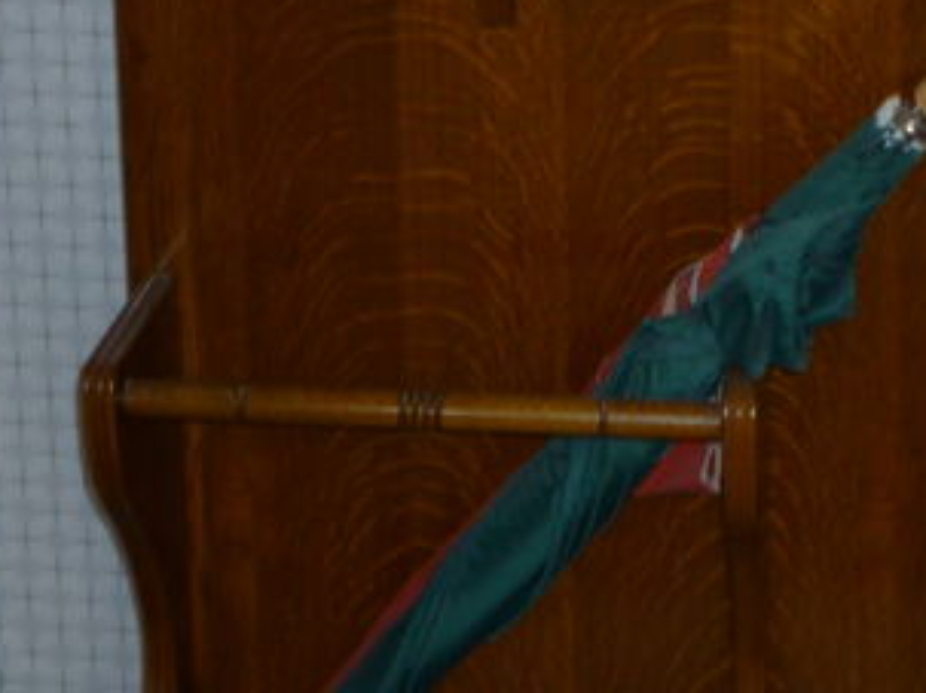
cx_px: 654
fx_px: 2915
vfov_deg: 12.8
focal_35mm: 109
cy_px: -360
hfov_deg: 18.0
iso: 80
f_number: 3.5
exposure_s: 1/30
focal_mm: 5.8
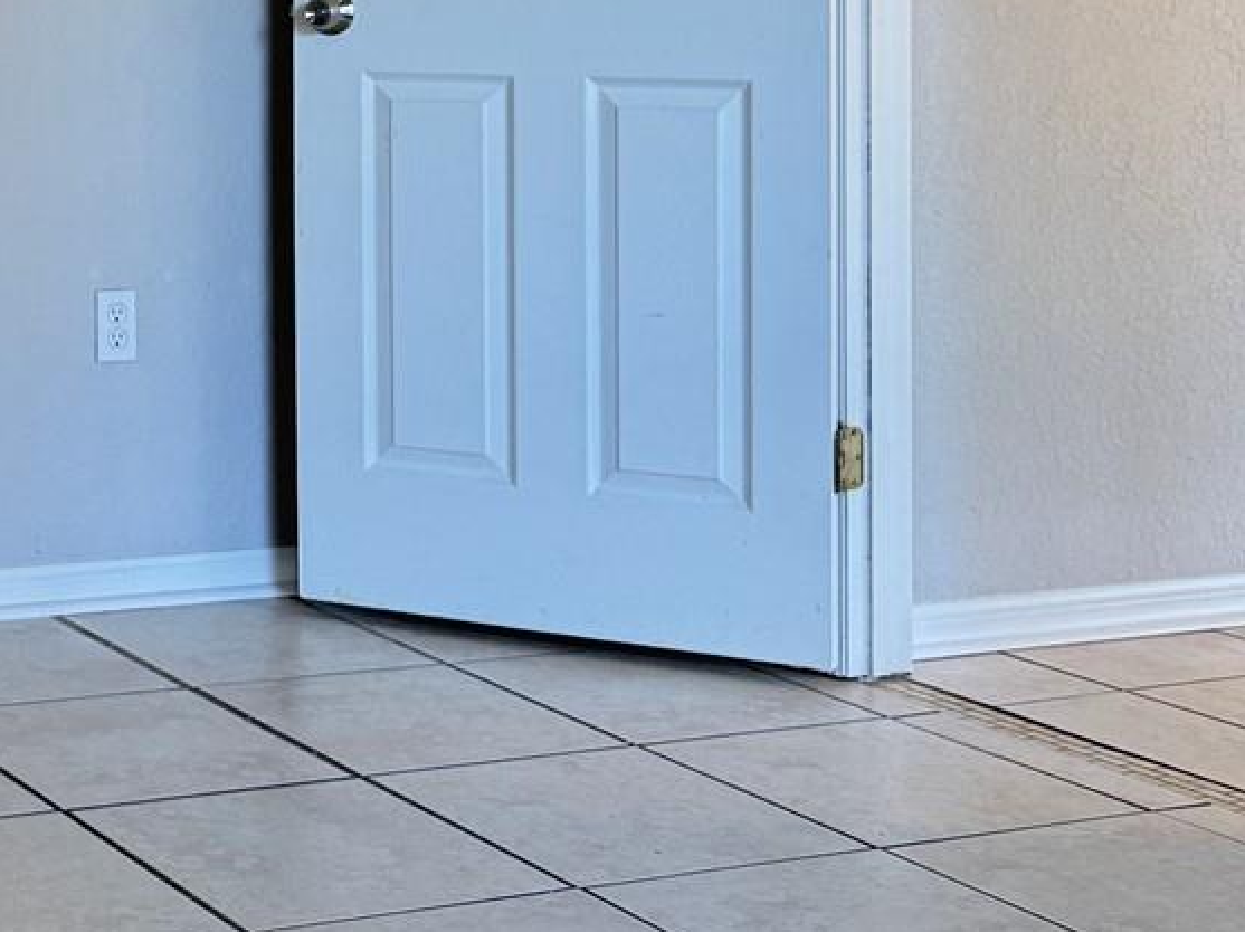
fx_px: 2480
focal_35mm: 69
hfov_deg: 24.9
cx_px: -326
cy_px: -40
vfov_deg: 20.5
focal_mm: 6.76
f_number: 1.78
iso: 160
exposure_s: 1/120
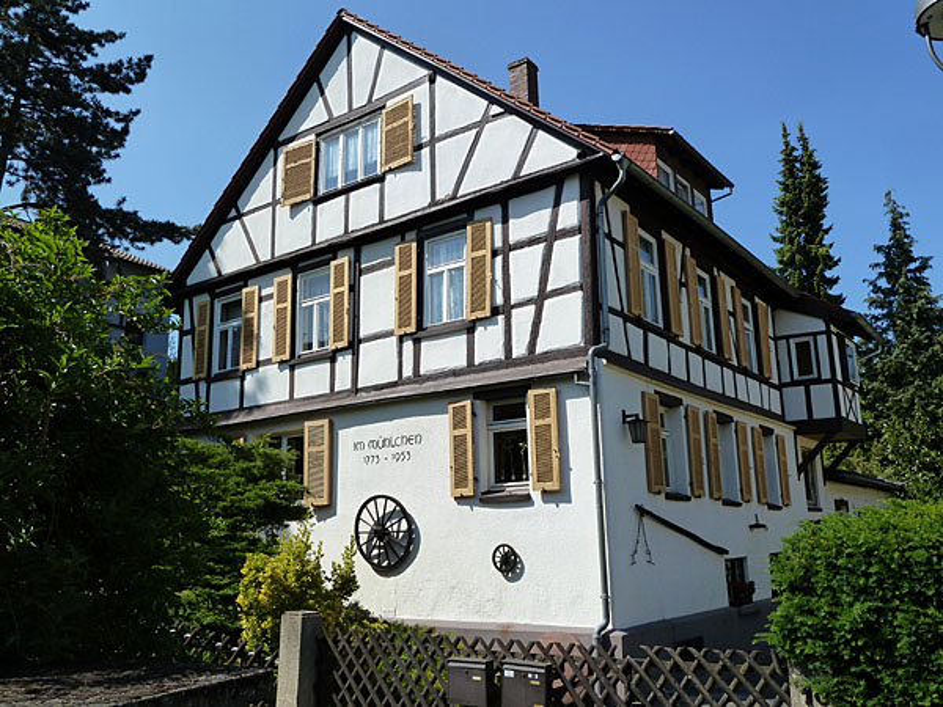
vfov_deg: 46.8
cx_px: 472
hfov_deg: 60.0
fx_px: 817
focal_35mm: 30
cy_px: 354
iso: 125
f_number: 5
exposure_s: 1/500
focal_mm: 5
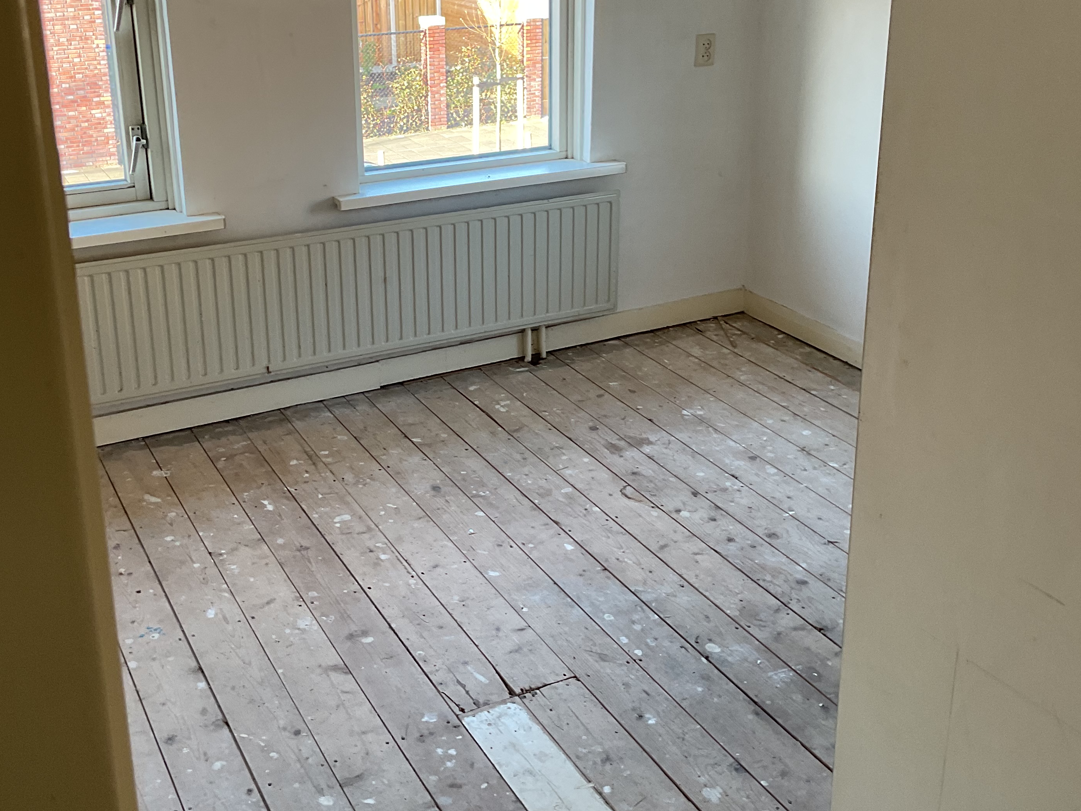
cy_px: 279
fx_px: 1312
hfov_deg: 44.8
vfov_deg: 34.1
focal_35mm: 42
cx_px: 495
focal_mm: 3
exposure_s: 1/50
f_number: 1.8
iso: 40
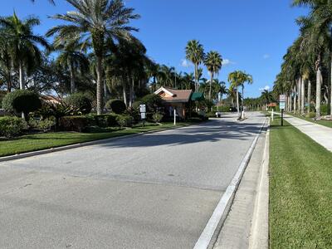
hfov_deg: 67.3
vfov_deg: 53.1
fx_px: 249
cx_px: 166
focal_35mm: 26
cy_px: 124
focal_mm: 4.25
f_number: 1.8
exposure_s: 1/3135
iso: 32
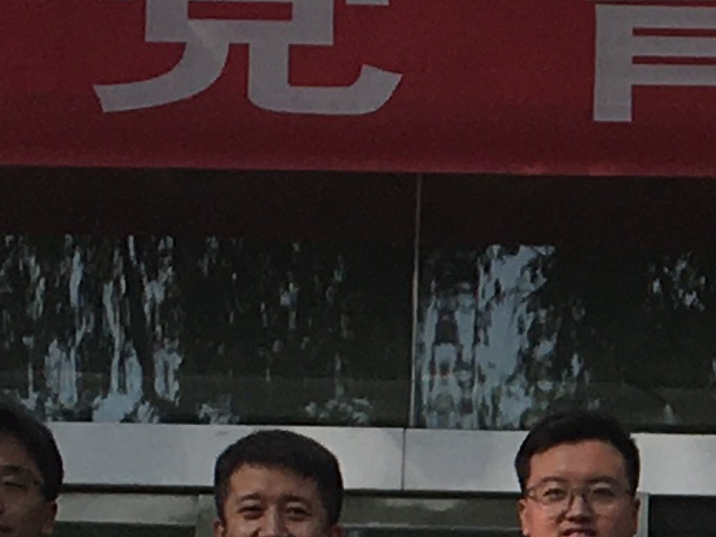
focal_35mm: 232
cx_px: 1665
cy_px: 1051
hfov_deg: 7.9
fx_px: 4799
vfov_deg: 6.2
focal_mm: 4.15
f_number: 2.2
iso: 25
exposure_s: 1/1166
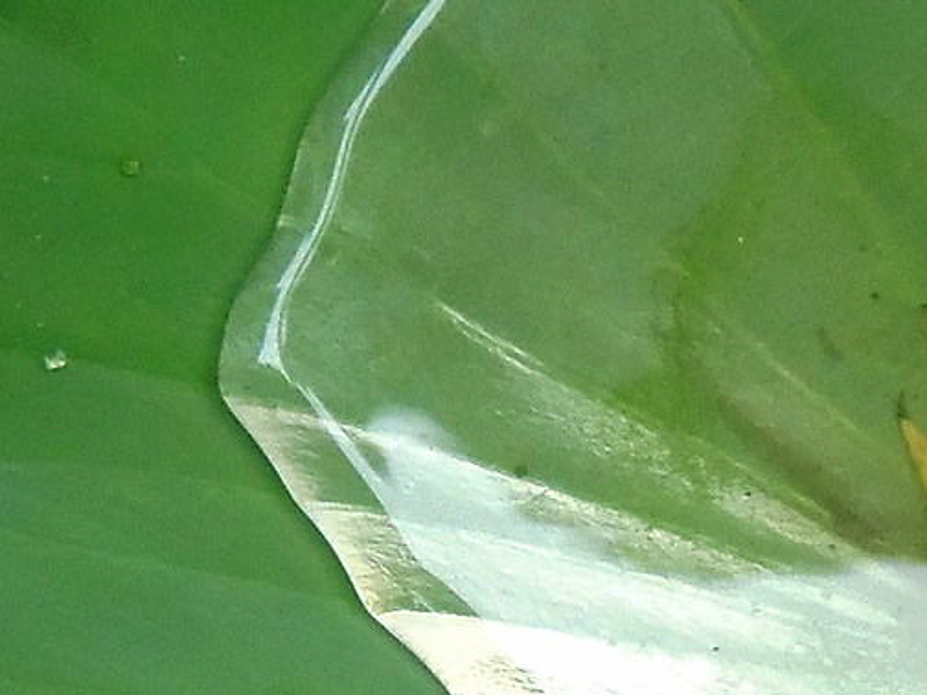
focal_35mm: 877
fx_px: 23486
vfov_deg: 1.7
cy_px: 184
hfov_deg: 2.3
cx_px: 1251
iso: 200
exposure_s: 1/50
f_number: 4.9
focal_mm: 34
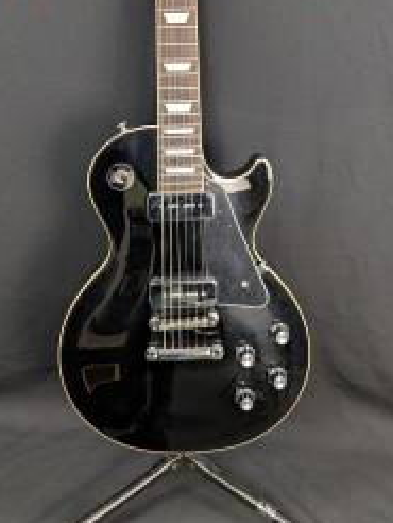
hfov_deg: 36.8
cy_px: 108
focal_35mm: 39
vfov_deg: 45.5
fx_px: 589
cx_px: 177
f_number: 1.68
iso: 80
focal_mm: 6.9
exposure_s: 1/26
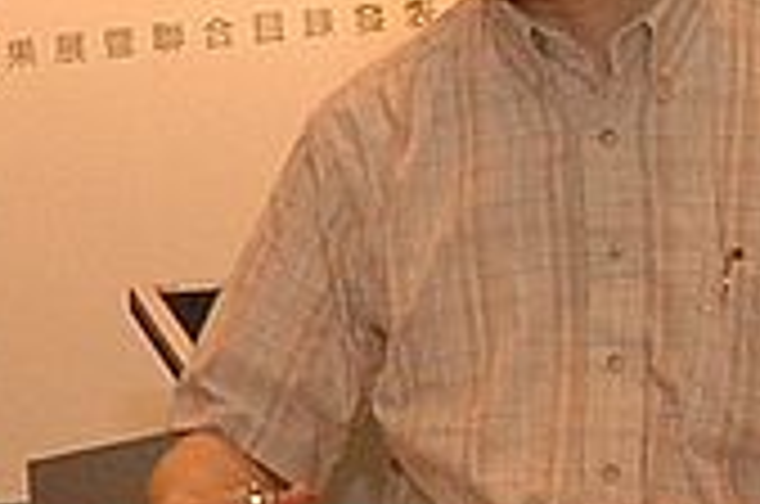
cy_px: 272
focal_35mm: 192
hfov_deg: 9.2
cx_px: -1250
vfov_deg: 7.1
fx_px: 4046
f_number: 4.5
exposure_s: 1/250
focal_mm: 18
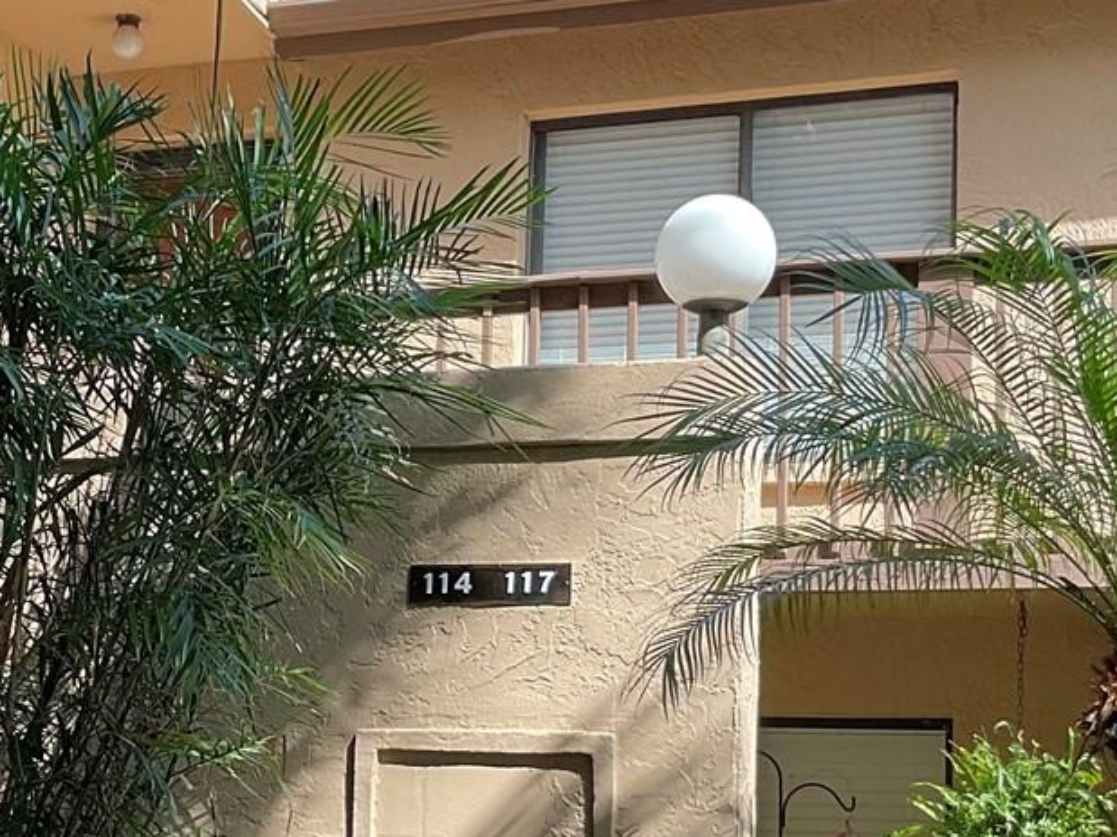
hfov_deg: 25.7
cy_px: 637
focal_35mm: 75
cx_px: 271
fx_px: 2420
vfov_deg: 19.5
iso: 16
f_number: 1.8
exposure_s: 1/286
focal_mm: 3
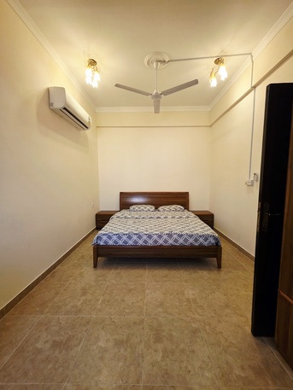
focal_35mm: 13
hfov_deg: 89.9
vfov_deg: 106.2
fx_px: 147
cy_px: 195
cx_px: 146
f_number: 1.9
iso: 250
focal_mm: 2.2
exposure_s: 1/101
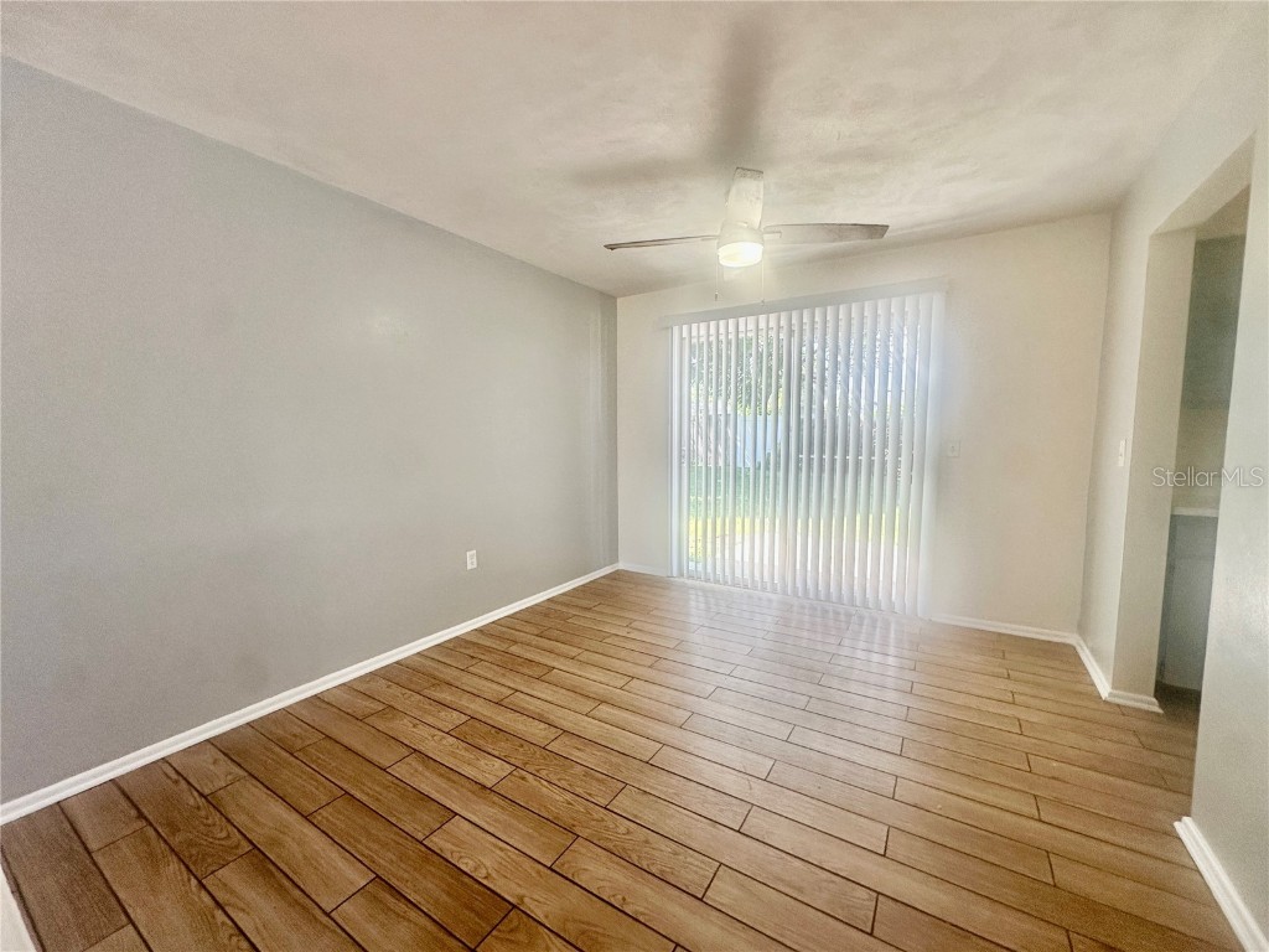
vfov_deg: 85.7
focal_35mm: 14
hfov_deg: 102.1
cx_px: 634
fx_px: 513
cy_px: 476
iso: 80
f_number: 2.2
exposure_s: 1/120
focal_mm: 2.22
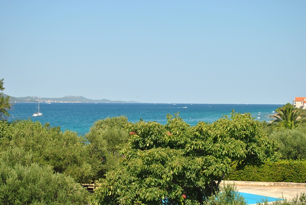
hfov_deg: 27.0
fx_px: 638
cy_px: 102
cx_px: 153
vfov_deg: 18.2
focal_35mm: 75
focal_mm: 50
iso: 100
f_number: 8
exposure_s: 1/250
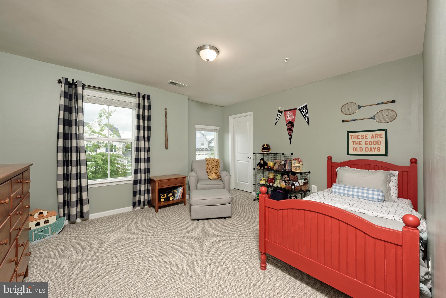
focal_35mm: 14
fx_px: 173
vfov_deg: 81.2
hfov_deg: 104.2
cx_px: 223
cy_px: 149
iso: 320
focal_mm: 14
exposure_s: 1/125
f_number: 9
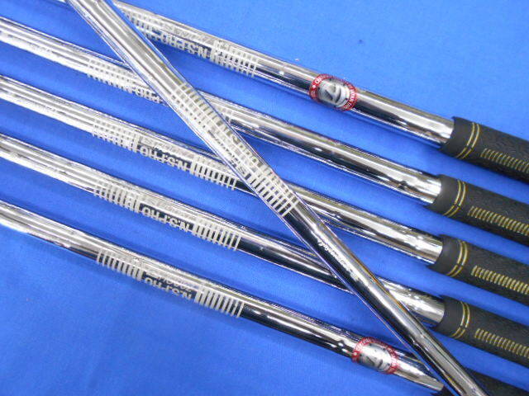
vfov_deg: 53.1
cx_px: 264
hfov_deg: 67.3
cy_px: 198
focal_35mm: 26
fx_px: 397
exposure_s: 1/30
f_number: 3.2
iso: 320
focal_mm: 4.6
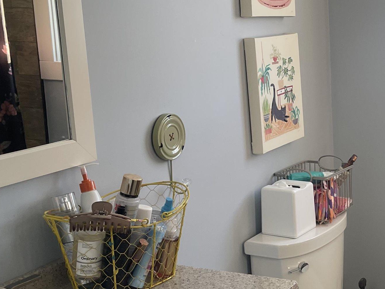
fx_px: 645
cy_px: 153
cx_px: 355
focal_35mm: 58
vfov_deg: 25.2
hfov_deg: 31.5
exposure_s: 1/120
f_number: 1.6
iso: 100
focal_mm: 5.1
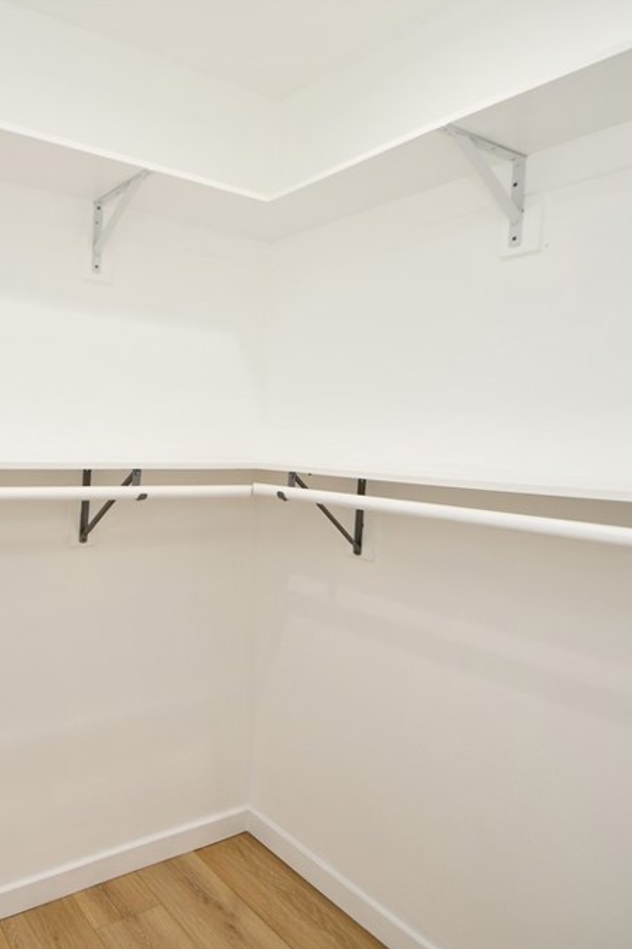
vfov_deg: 76.1
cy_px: 477
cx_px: 109
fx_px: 606
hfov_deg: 51.0
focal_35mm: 23
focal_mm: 10
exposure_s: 1/80
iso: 200
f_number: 4.5
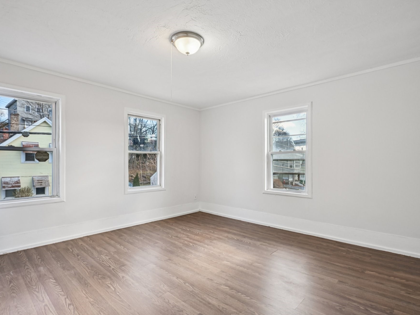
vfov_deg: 71.6
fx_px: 218
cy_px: 163
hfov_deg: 87.7
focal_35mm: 18
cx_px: 213
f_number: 8
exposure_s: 1/20
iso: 400
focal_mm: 16
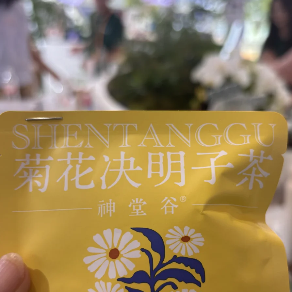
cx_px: 169
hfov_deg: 44.8
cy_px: 197
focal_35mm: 37
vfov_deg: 44.2
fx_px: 353
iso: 40
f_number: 1.6
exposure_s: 1/100
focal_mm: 5.96
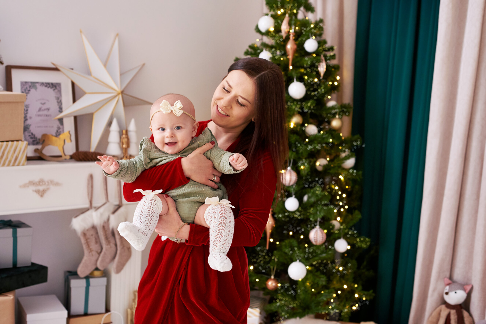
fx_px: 675
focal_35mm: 50
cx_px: 243
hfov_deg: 39.6
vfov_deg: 27.0
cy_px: 162
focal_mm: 50
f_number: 3.5
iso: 800
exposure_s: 1/160
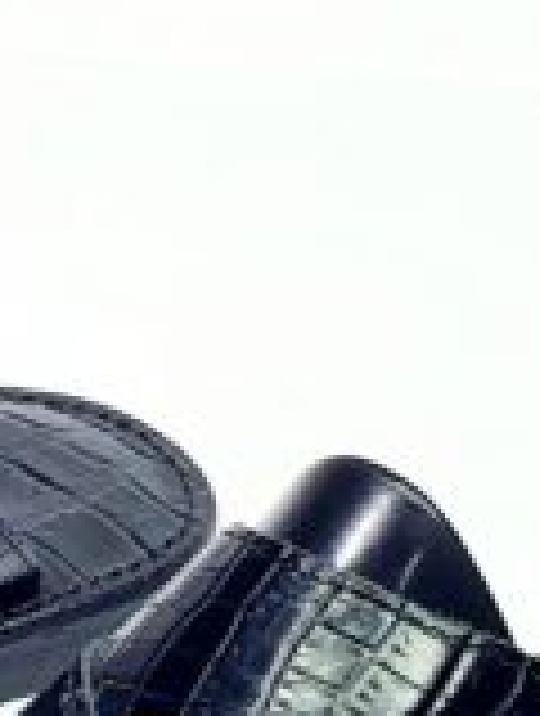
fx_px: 2569
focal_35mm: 124
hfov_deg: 11.4
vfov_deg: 15.1
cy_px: 932
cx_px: -346
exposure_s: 1/115
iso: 50
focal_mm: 4.3
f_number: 2.4
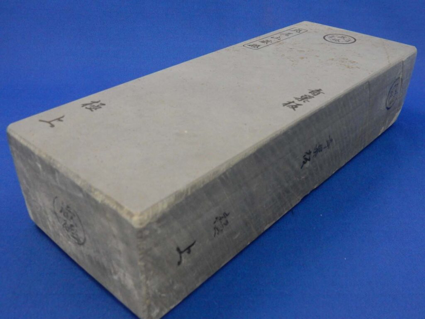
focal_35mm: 36
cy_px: 160
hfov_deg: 51.4
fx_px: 442
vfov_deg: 39.7
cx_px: 212
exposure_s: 1/25
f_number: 4
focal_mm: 6.4
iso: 800
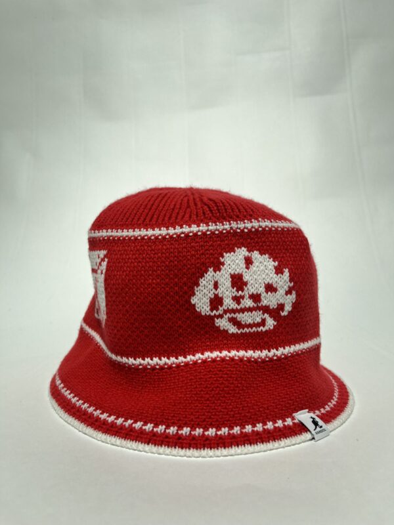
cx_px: 197
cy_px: 262
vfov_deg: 67.3
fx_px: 395
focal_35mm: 26
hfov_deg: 53.1
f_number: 1.6
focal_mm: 5.1
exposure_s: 1/181
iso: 50
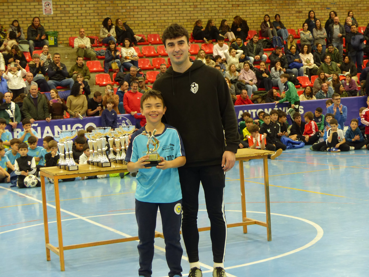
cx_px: 184
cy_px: 138
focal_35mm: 78
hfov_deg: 25.0
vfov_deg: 18.9
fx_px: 831
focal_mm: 14
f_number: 2.8
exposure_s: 1/30
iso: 200
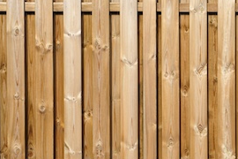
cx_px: 184
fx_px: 906
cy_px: 82
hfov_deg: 14.9
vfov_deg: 10.0
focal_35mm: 137
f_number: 6.3
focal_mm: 82
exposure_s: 1/320
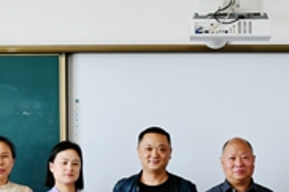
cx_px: 213
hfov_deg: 14.5
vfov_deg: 9.7
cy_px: 129
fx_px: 1131
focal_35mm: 141
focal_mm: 27
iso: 100
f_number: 4
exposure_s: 1/50
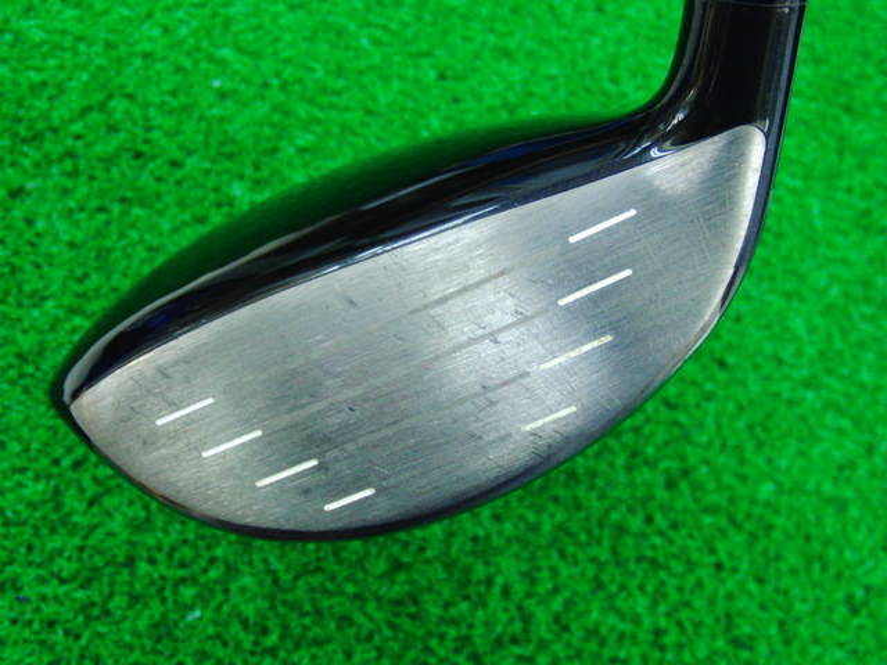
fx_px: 1102
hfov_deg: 43.9
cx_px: 444
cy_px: 332
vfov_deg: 33.6
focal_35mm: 43
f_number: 3.7
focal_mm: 7.54
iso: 400
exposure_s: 1/25
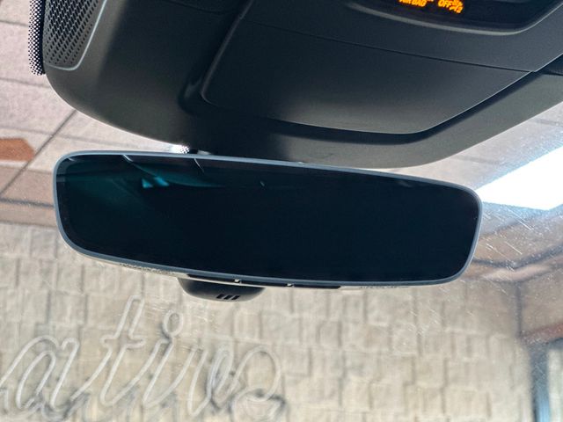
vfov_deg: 19.1
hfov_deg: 25.3
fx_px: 1252
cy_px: 211
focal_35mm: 77
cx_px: 282
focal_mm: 9
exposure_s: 1/40
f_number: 2.8
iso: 400
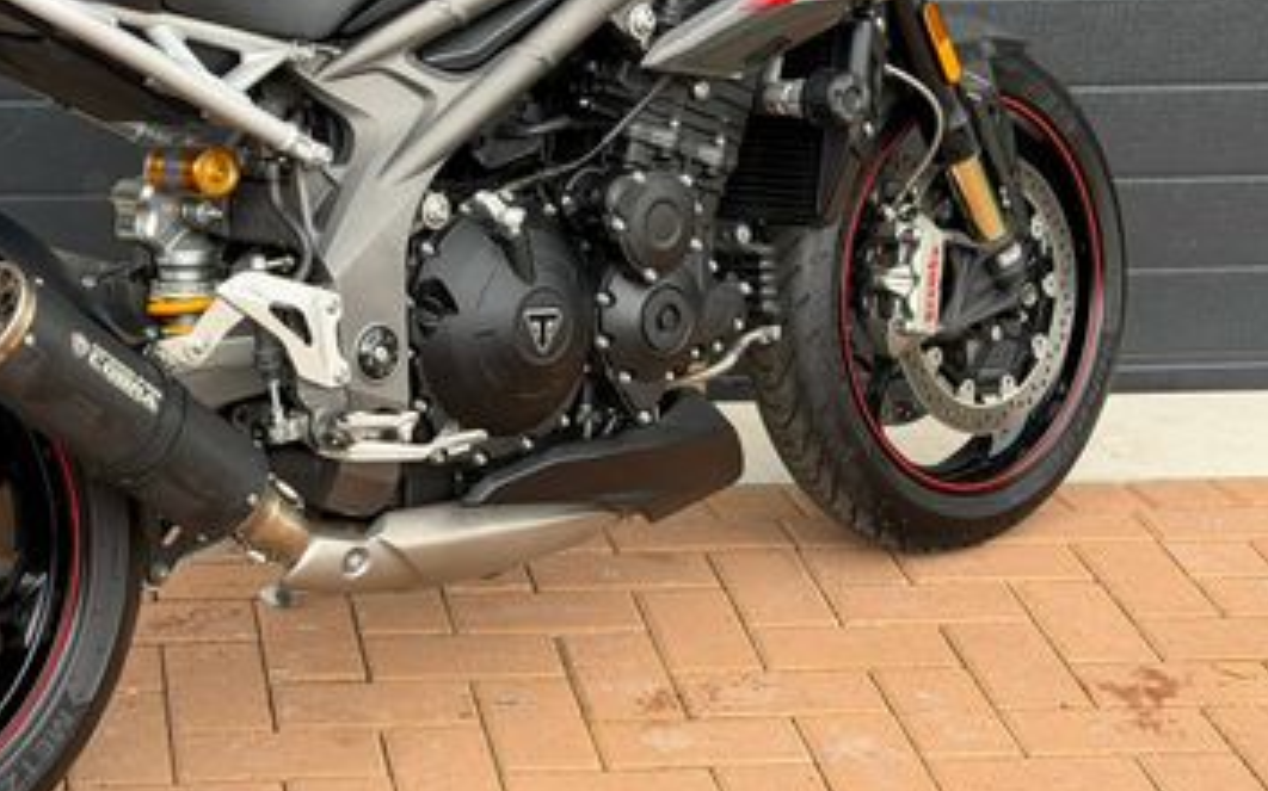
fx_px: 3178
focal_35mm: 92
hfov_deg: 22.3
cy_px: 290
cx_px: 308
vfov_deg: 14.2
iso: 64
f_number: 1.78
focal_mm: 6.76
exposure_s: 1/357
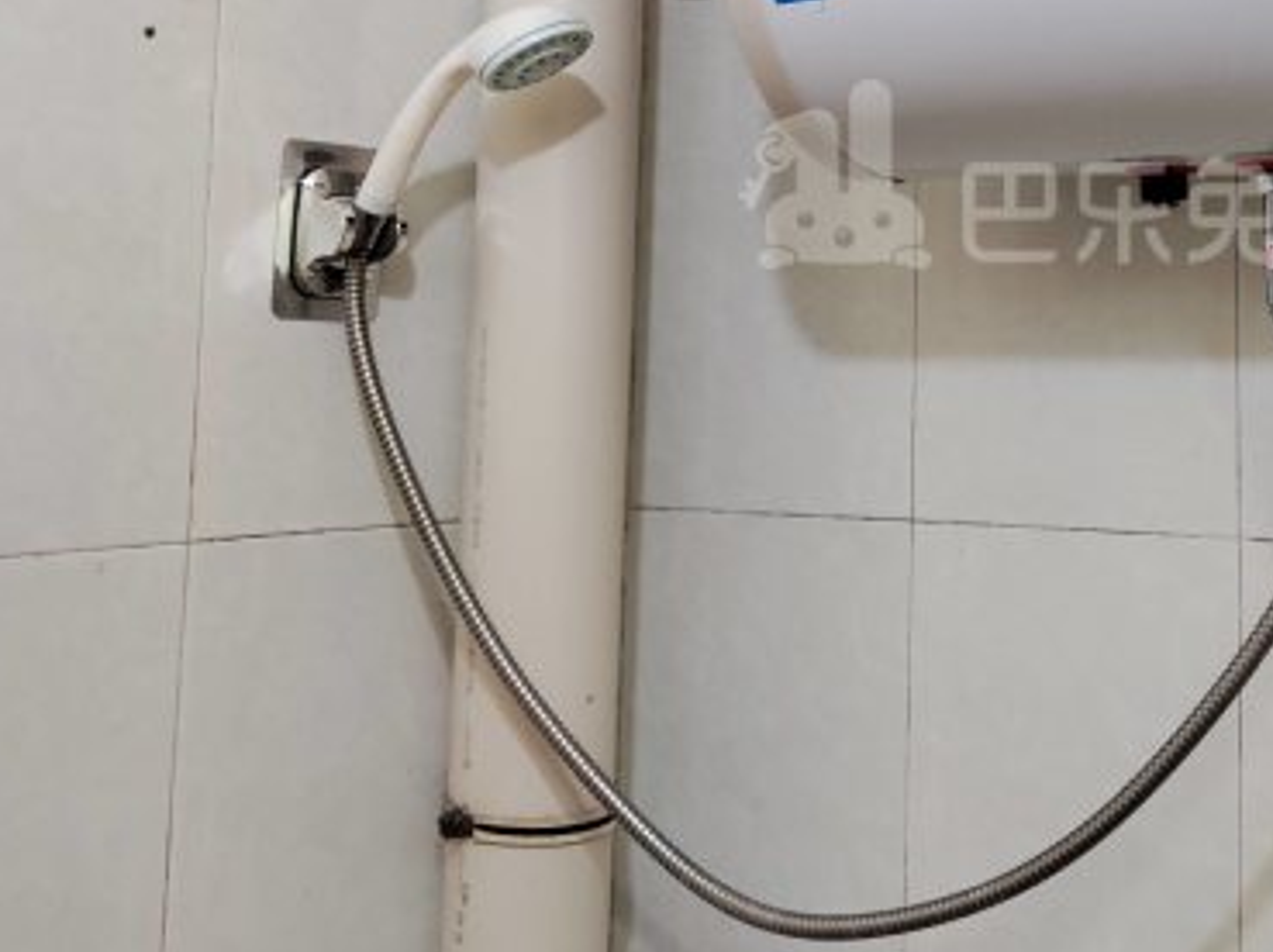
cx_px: 1014
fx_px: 3270
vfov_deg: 16.4
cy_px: 176
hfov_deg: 21.8
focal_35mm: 89
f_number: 1.88
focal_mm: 5.59
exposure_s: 1/50
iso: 345
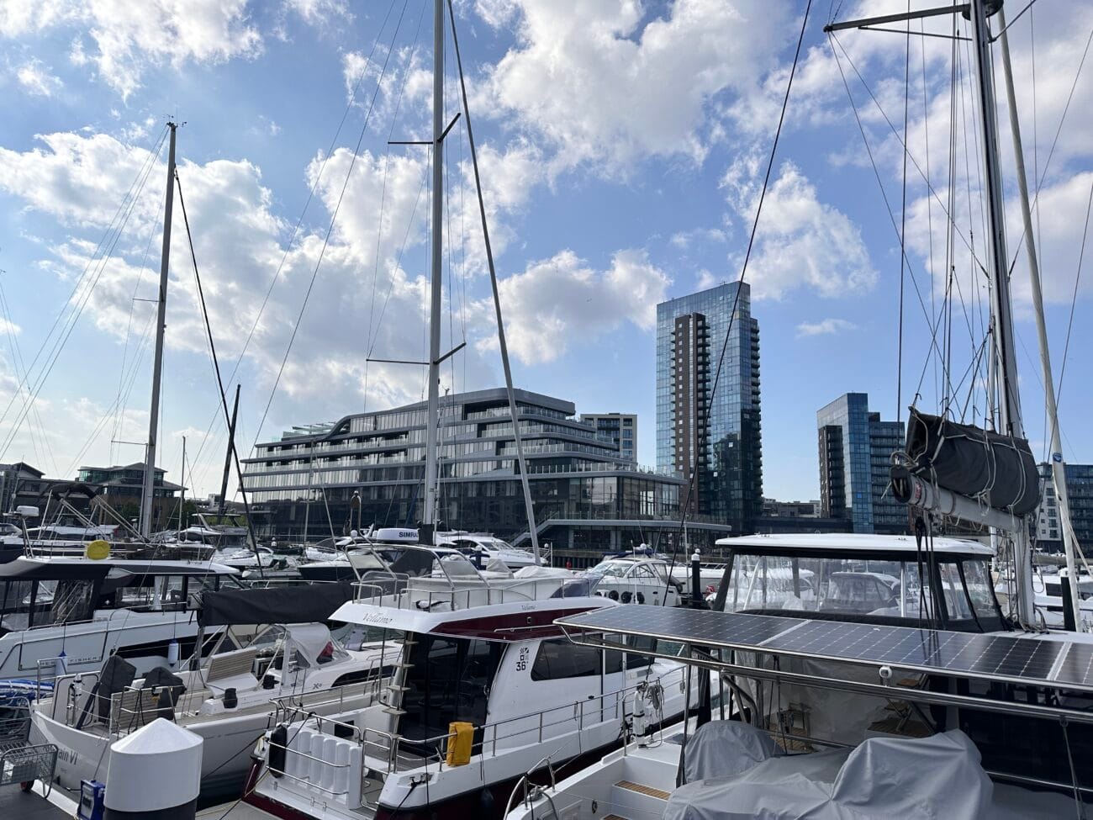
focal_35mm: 24
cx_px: 546
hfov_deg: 71.6
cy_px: 410
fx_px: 758
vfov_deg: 56.8
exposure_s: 1/7576
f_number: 1.78
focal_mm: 6.86
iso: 80
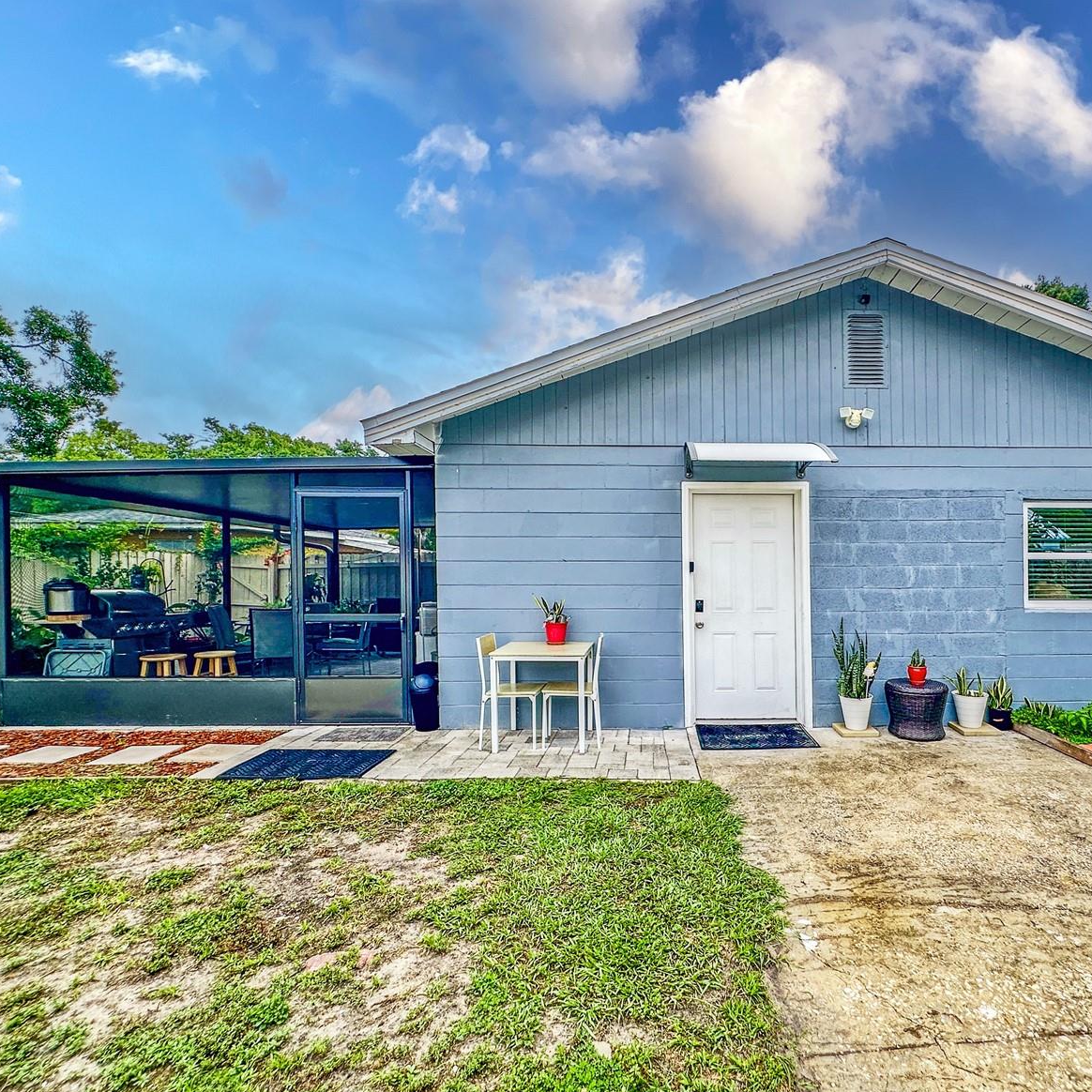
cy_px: 546
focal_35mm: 17
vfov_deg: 84.0
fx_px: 607
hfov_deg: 82.3
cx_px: 685
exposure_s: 1/640
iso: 40
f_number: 2.2
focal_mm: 2.22
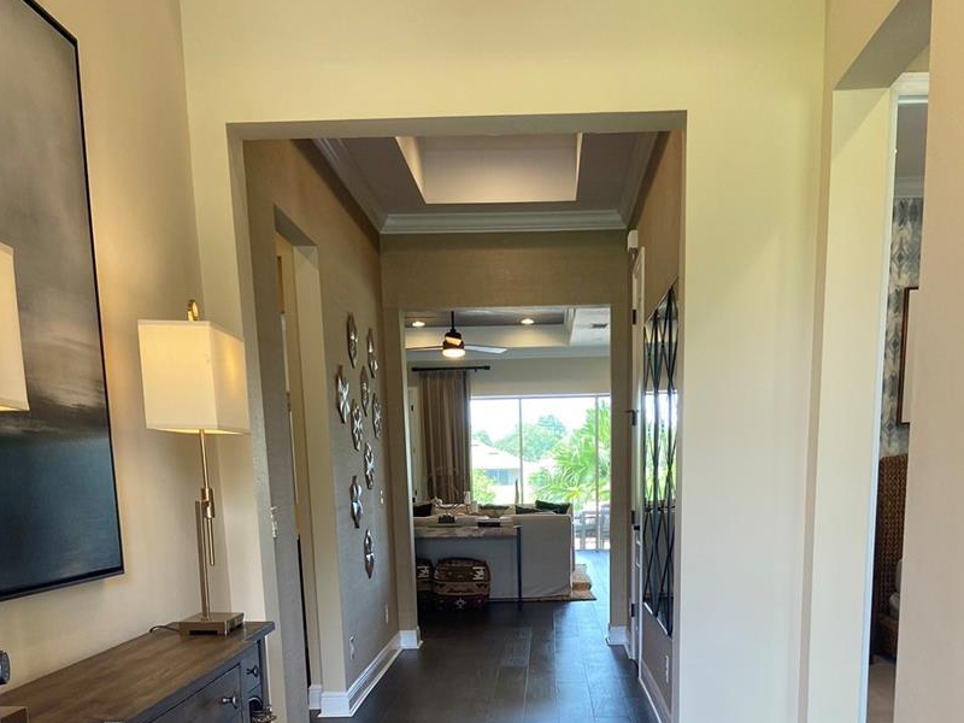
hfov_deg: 47.8
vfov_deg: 34.1
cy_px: 698
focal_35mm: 39
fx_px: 1086
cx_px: 525
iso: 125
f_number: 1.8
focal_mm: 4.25
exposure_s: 1/120
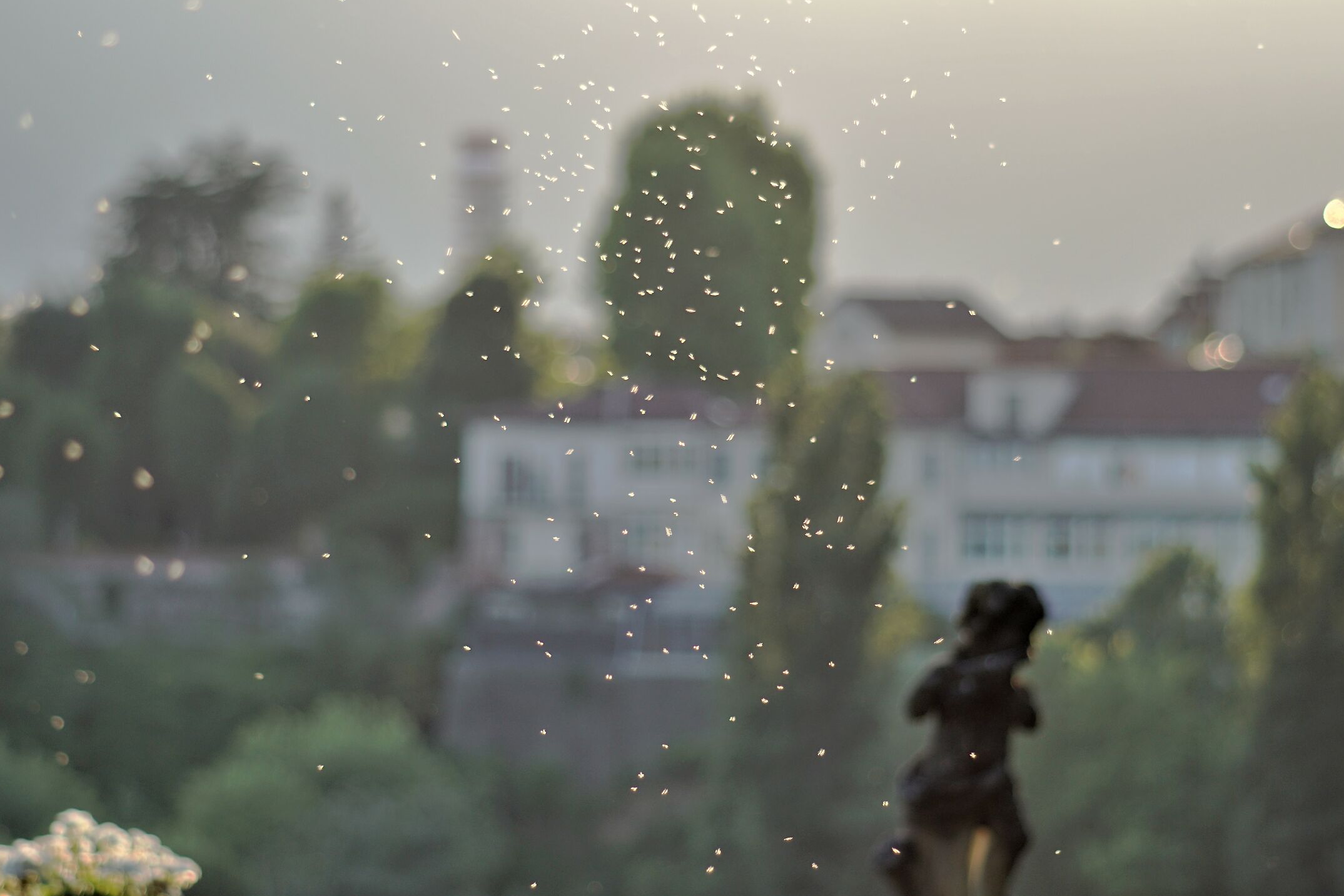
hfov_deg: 10.2
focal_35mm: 201
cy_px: 405
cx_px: 660
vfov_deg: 6.8
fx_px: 7504
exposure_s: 1/200
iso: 100
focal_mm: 120
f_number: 5
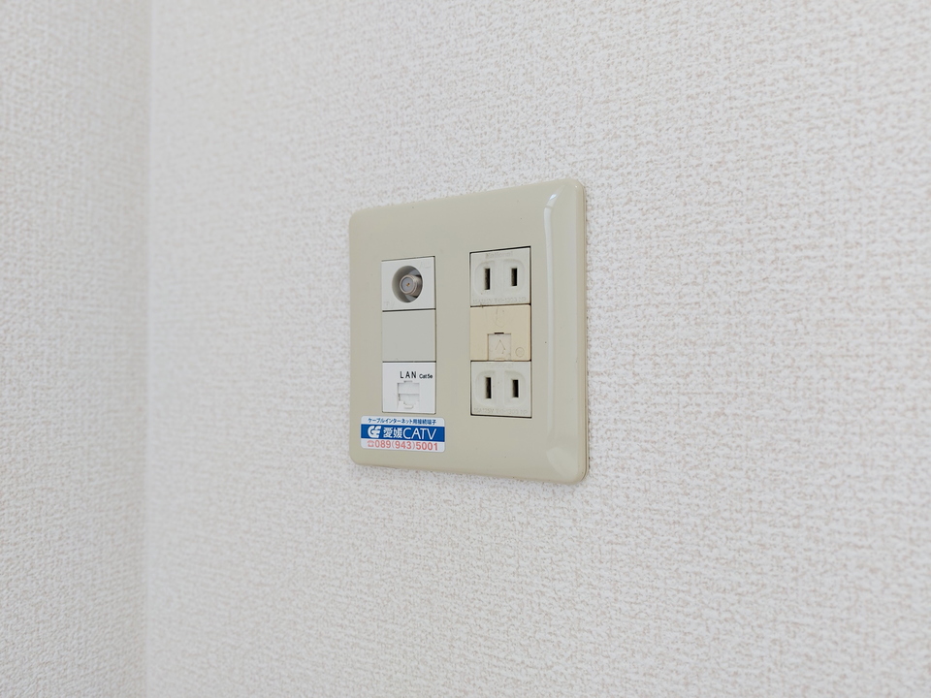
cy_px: 349
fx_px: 645
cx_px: 466
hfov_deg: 71.6
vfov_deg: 56.8
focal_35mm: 24
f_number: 1.8
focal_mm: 5.23
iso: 32
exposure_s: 1/24
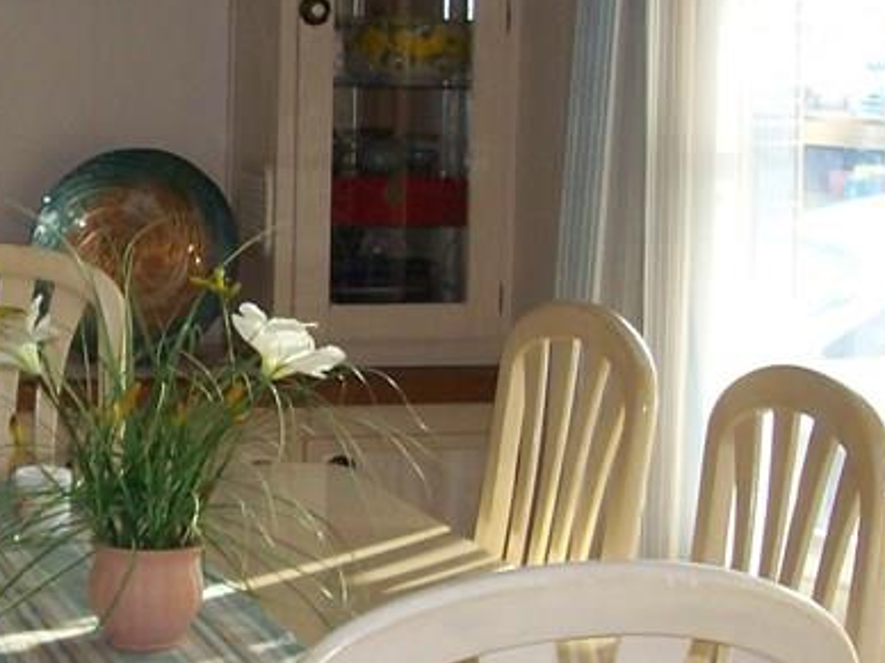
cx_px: -68
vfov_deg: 15.6
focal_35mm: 95
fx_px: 2429
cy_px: 279
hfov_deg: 19.8
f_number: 2.7
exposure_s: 1/64
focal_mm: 6
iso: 80
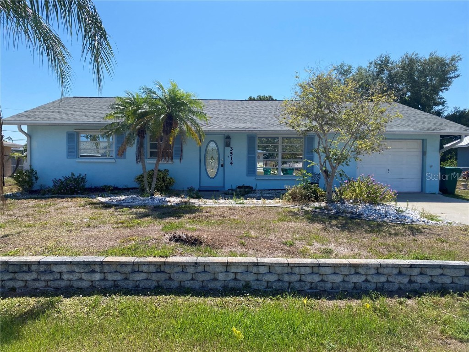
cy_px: 176
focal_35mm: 26
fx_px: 352
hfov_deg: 67.3
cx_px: 234
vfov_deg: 53.1
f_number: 1.8
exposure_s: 1/2817
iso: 32
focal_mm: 4.25
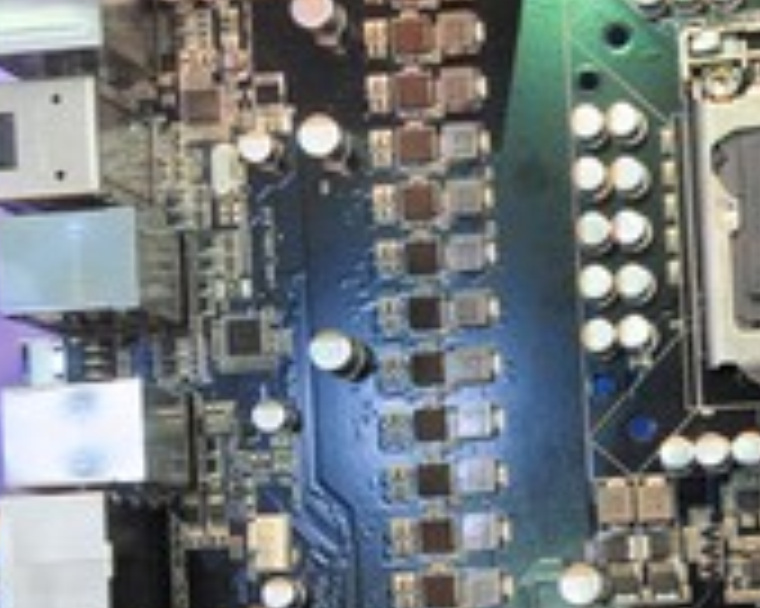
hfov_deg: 15.7
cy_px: 581
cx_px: 767
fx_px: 2698
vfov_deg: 12.7
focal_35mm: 120
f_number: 3.8
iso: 1600
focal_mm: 24
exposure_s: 1/160
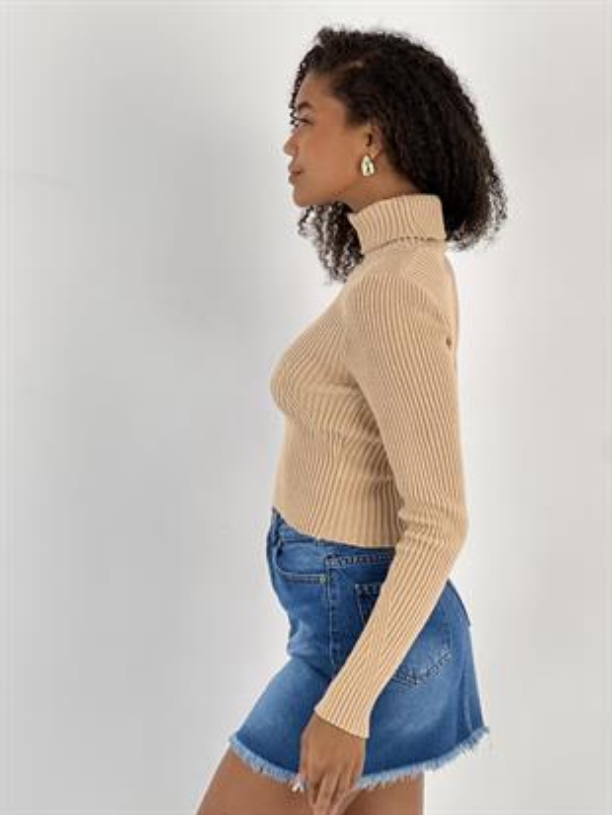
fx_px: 1814
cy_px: 408
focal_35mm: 77
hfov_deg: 19.1
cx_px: 306
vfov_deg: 25.3
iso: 40
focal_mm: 9
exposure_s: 1/100
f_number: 2.8
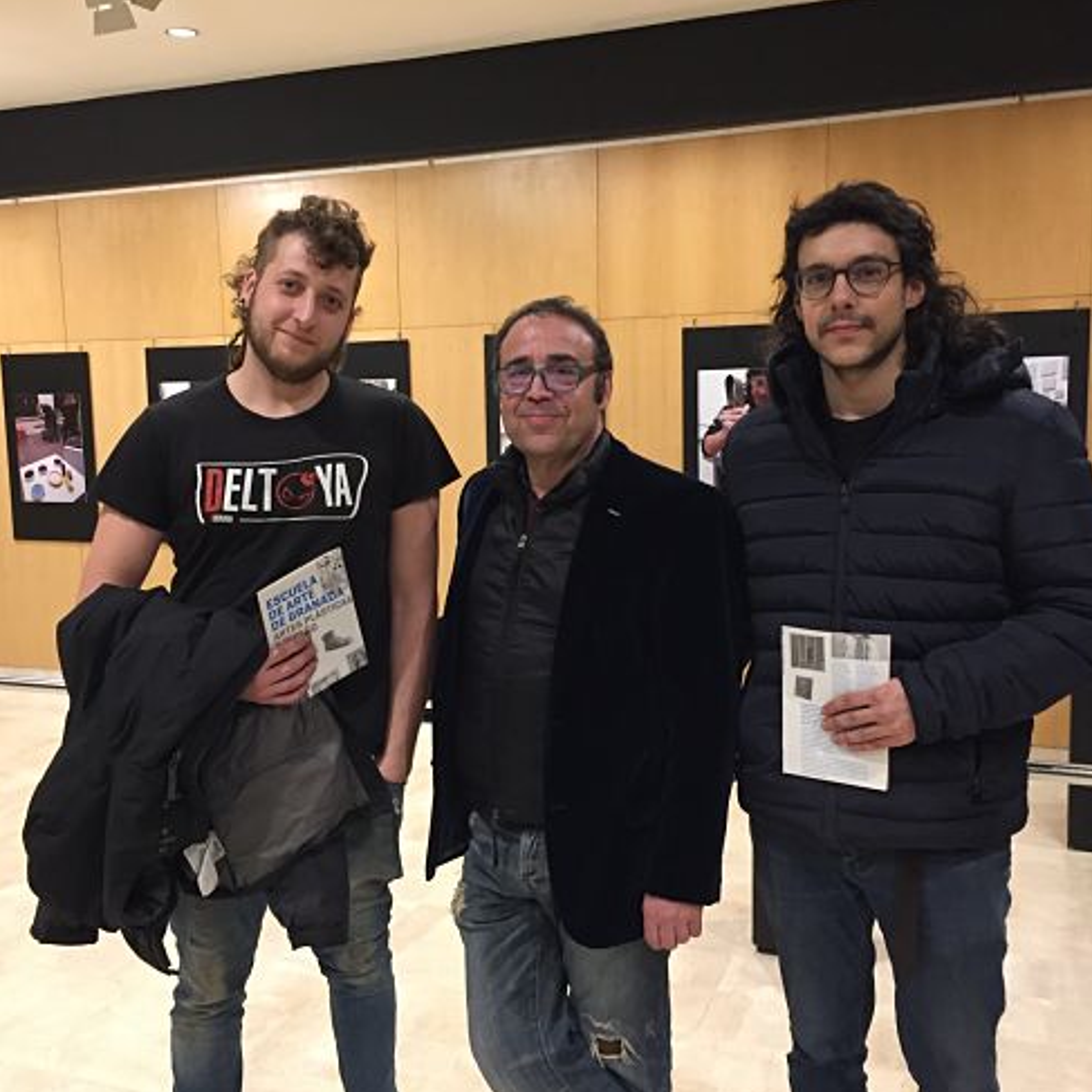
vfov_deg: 47.2
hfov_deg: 47.2
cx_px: 492
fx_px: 1249
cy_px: 553
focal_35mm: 35
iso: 250
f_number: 2.2
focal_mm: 4.15
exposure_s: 1/33
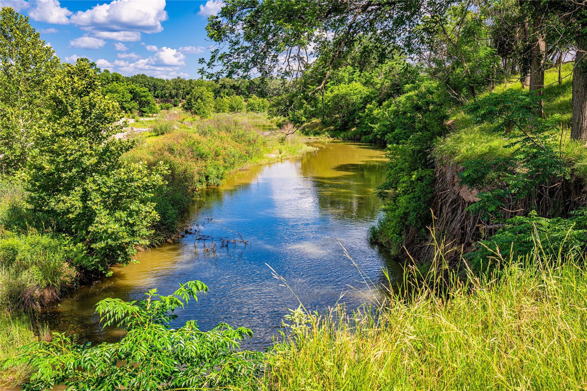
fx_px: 571
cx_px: 294
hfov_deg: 54.4
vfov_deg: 37.8
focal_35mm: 35
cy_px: 196
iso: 100
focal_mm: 35
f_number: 9
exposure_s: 1/250
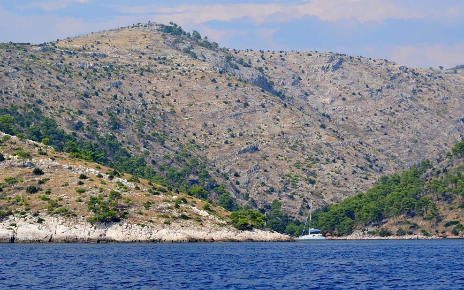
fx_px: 1461
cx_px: 234
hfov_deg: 18.1
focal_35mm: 116
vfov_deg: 11.3
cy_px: 144
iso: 400
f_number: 5.6
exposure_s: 1/2500
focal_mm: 75
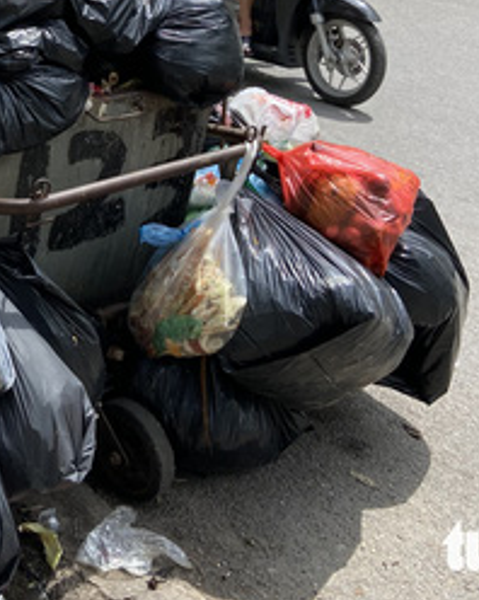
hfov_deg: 23.6
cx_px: -58
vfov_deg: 30.3
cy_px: 73
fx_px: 1065
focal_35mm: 60
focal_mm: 4.25
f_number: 1.8
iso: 32
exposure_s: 1/1449
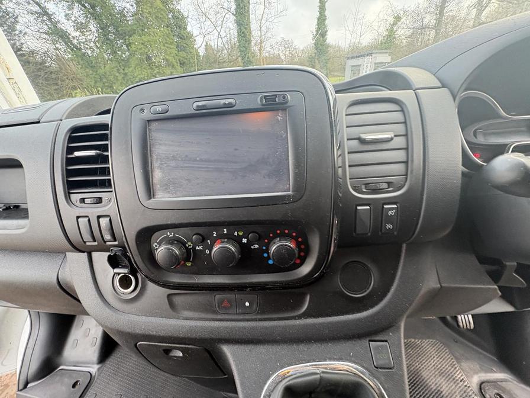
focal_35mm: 14
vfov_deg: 85.7
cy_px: 199
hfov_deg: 102.1
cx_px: 265
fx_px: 214
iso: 250
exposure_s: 1/60
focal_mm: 2.22
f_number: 2.2
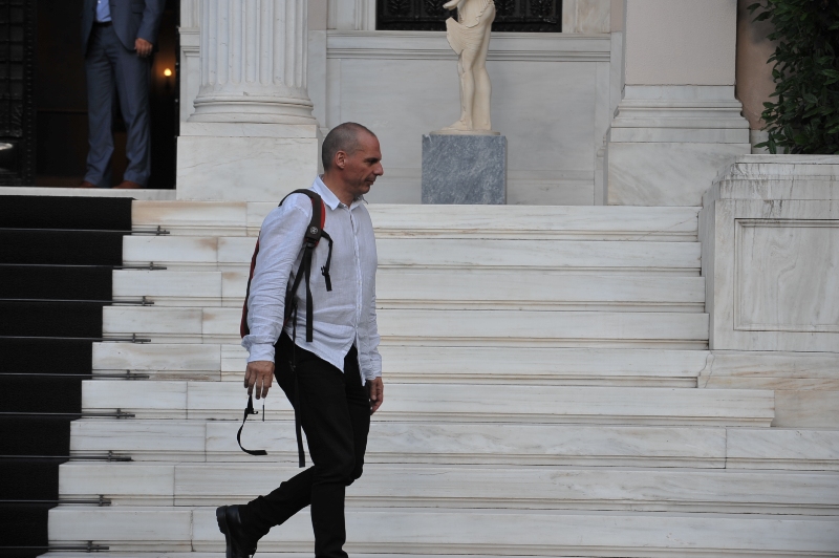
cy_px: 279
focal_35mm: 135
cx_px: 420
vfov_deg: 10.1
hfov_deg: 15.2
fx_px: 3144
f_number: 7.1
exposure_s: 1/500
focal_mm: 135
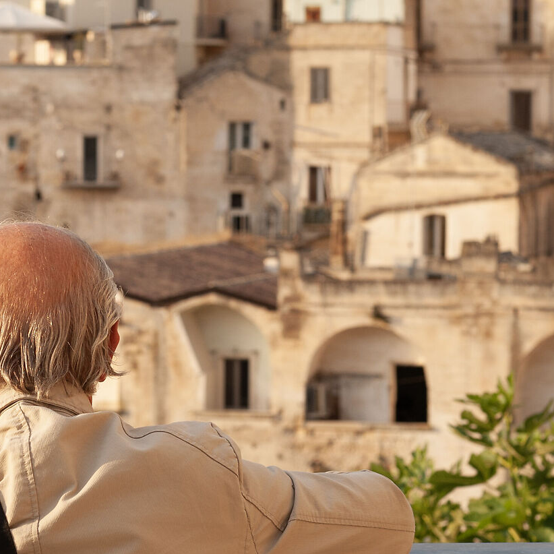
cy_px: 258
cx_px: 115
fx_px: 2245
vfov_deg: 14.1
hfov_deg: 14.0
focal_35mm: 124
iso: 250
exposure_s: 1/500
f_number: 5.6
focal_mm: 50
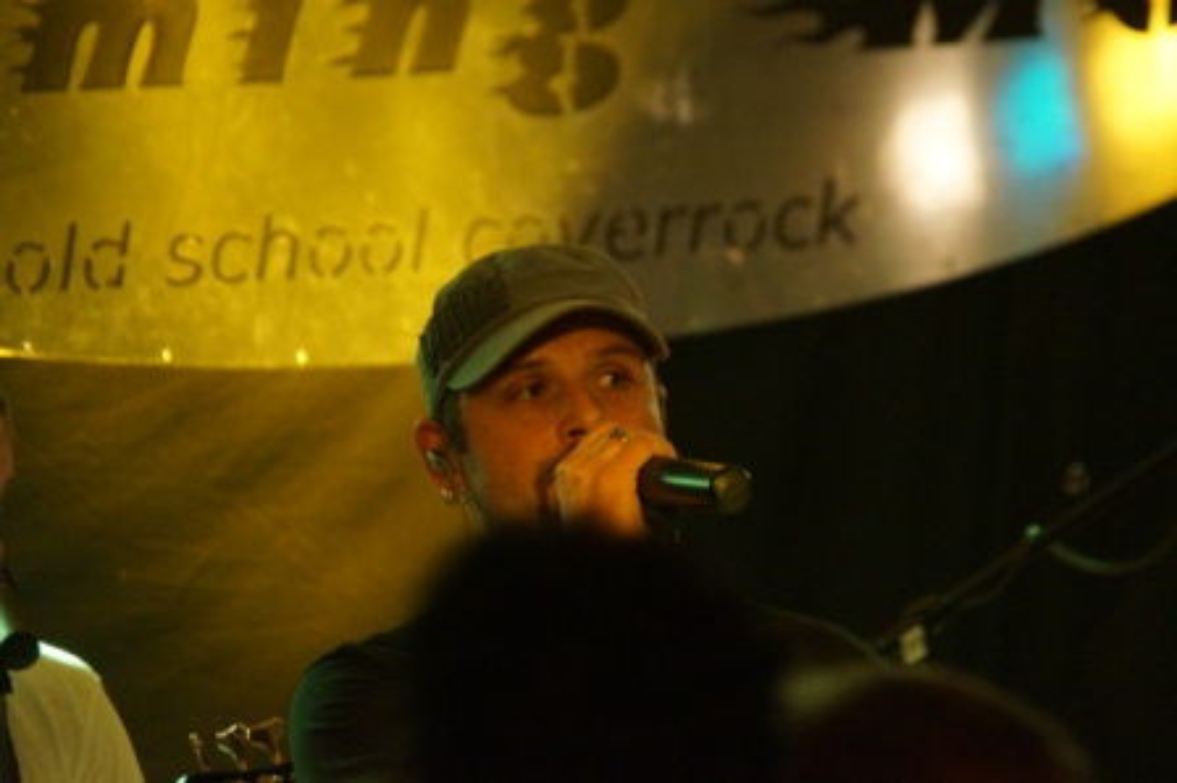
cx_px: 588
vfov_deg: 3.1
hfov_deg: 4.6
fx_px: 14701
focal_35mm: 450
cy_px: 392
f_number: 6.3
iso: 3200
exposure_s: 1/20
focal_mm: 300
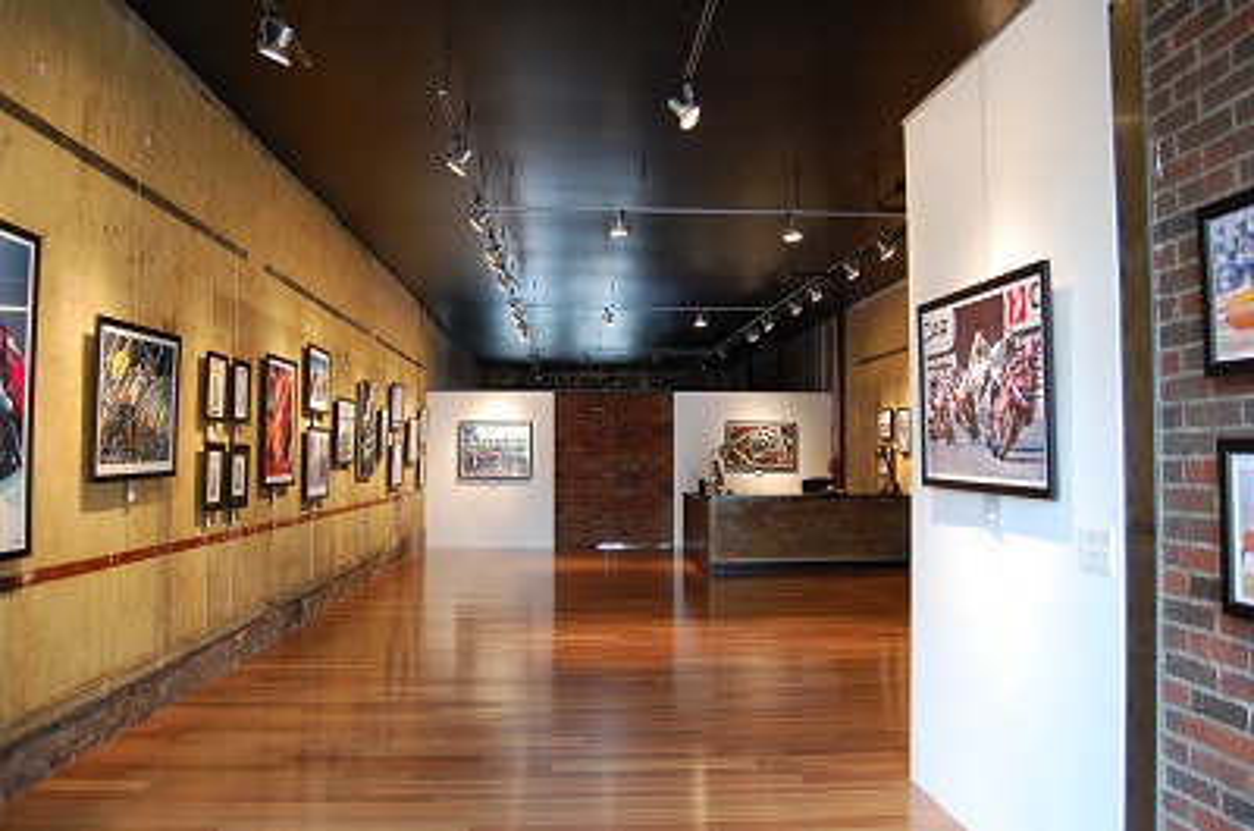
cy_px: 416
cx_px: 627
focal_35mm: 27
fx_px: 939
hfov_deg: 67.5
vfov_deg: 47.7
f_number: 3.5
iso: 720
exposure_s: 1/30
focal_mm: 18
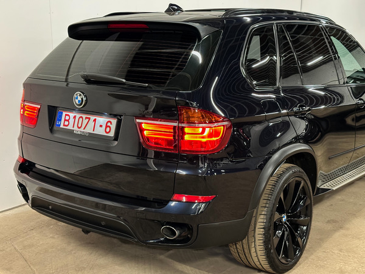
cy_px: 137
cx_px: 182
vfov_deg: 30.3
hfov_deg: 39.7
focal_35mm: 48
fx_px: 506
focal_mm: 6.86
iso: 500
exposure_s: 1/25
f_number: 1.78
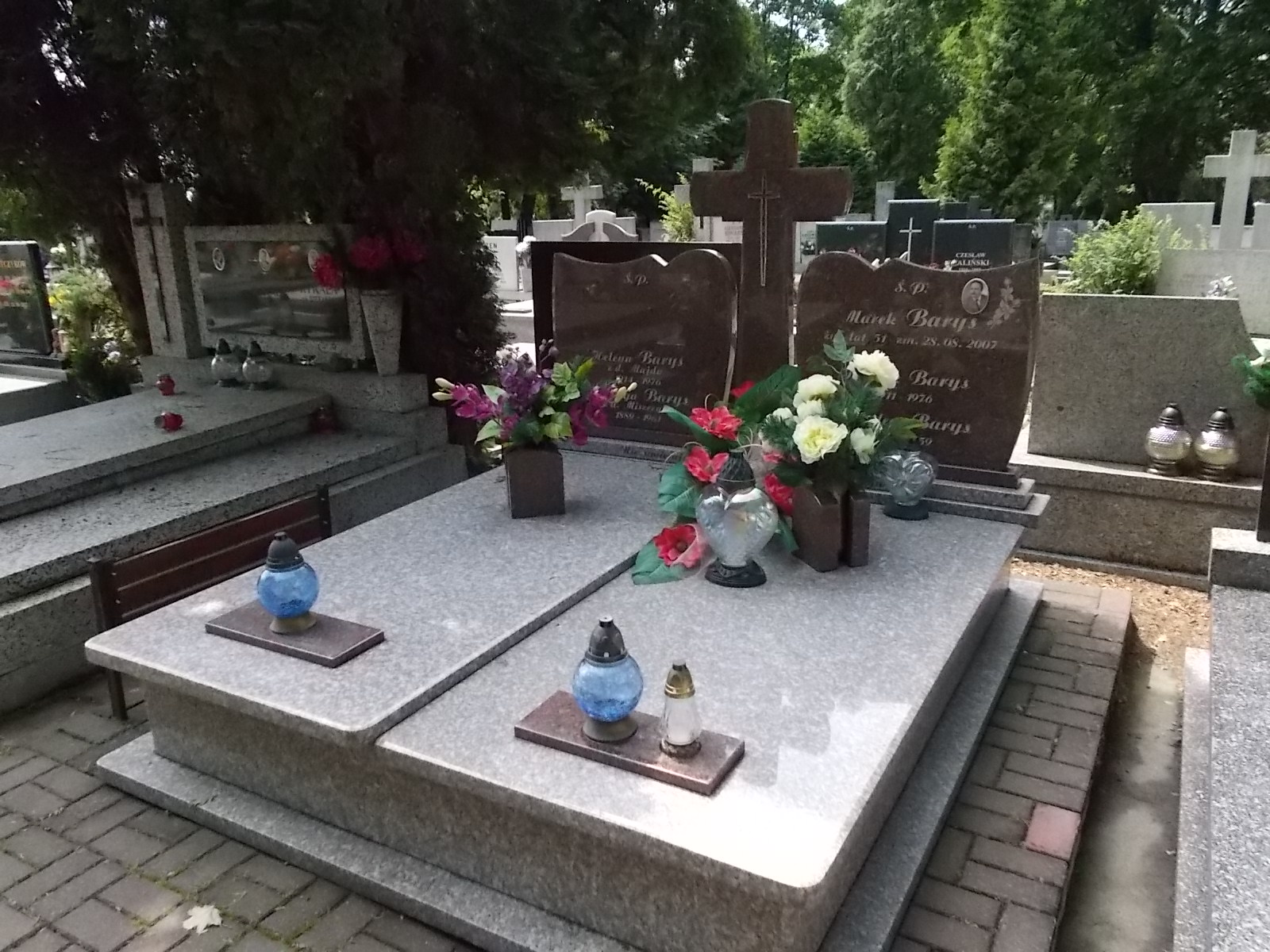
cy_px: 476
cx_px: 635
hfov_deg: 67.3
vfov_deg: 53.1
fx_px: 954
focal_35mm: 26
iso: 400
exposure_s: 1/250
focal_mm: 4.6
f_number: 8
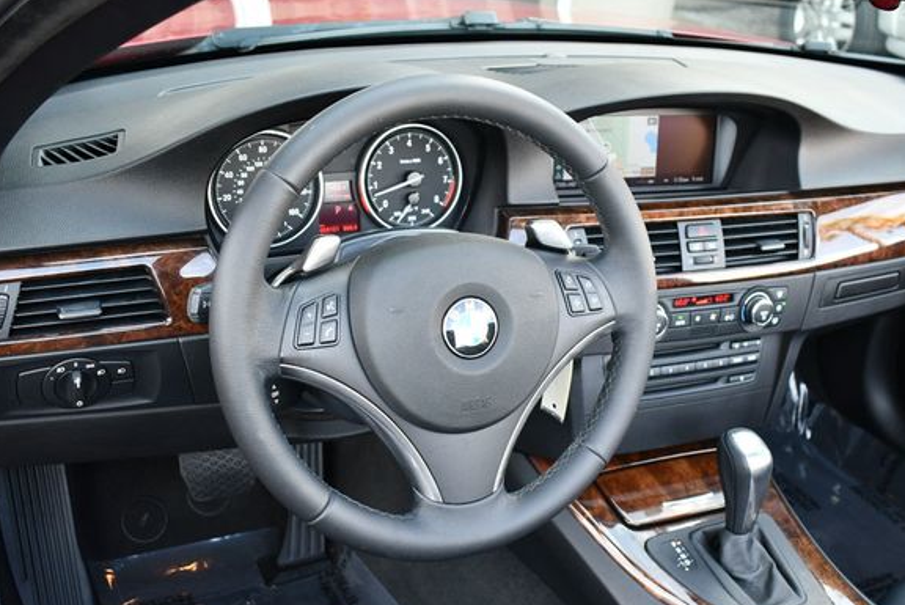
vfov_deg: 33.5
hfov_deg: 48.4
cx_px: 496
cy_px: 303
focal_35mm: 40
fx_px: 1006
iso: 800
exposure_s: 1/250
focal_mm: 18
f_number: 3.5
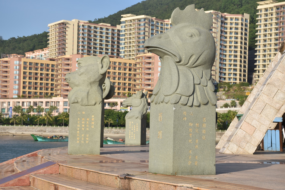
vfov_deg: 17.5
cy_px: 95
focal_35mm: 78
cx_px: 142
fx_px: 617
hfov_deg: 26.0
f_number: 8
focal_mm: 52
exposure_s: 1/250
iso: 100
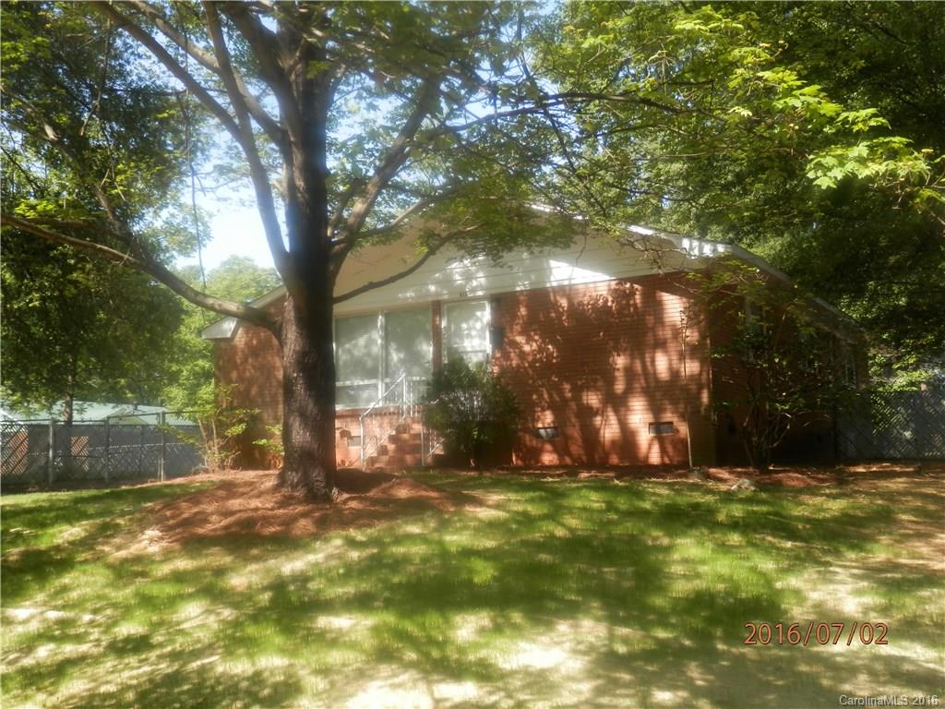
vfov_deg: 38.7
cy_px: 354
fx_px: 1010
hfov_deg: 50.1
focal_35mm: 37
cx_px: 472
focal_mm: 6.6
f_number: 3.6
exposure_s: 1/200
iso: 80
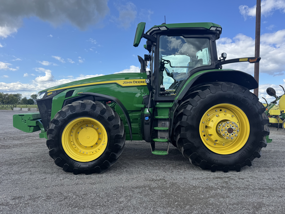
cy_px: 107
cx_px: 142
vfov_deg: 56.8
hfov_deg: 71.6
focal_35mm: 24
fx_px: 198
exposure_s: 1/2174
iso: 80
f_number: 1.78
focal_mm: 6.76
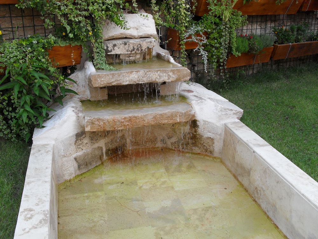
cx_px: 159
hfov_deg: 52.6
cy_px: 120
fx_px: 322
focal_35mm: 35
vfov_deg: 40.7
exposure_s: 1/60
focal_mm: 6.3
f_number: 3.2
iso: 100
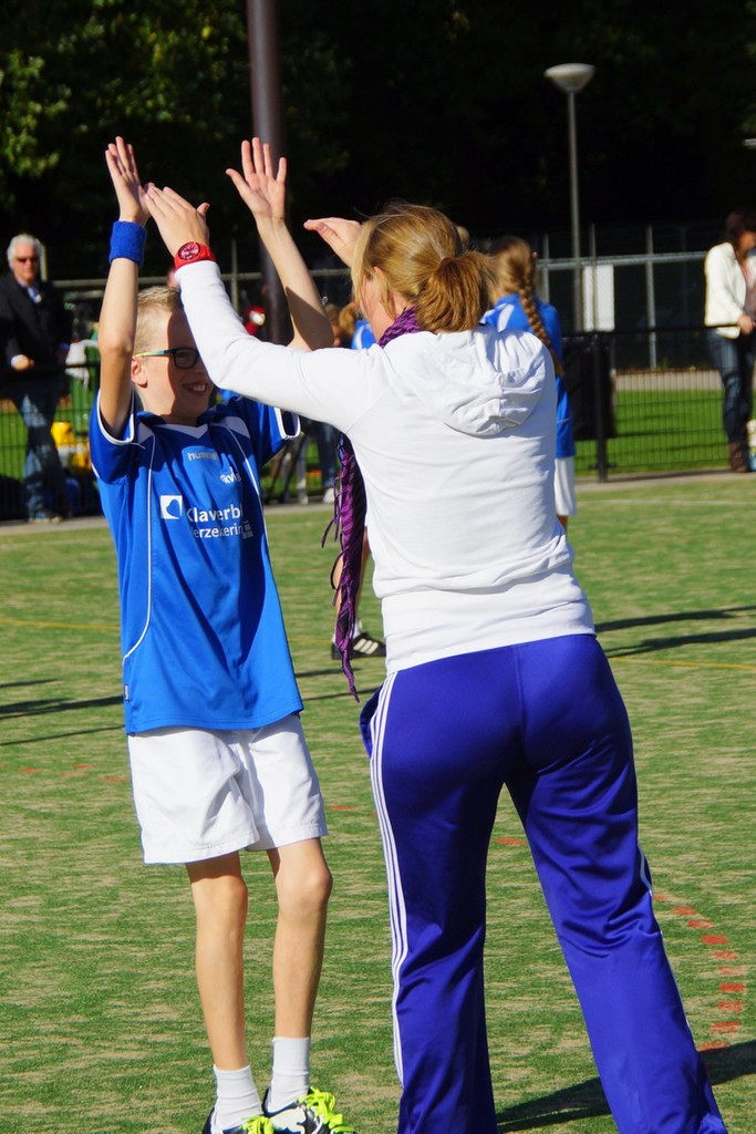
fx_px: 3542
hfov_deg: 12.2
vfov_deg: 18.2
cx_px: 378
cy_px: 567
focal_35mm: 112
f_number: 5.6
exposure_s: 1/1000
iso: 100
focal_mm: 75
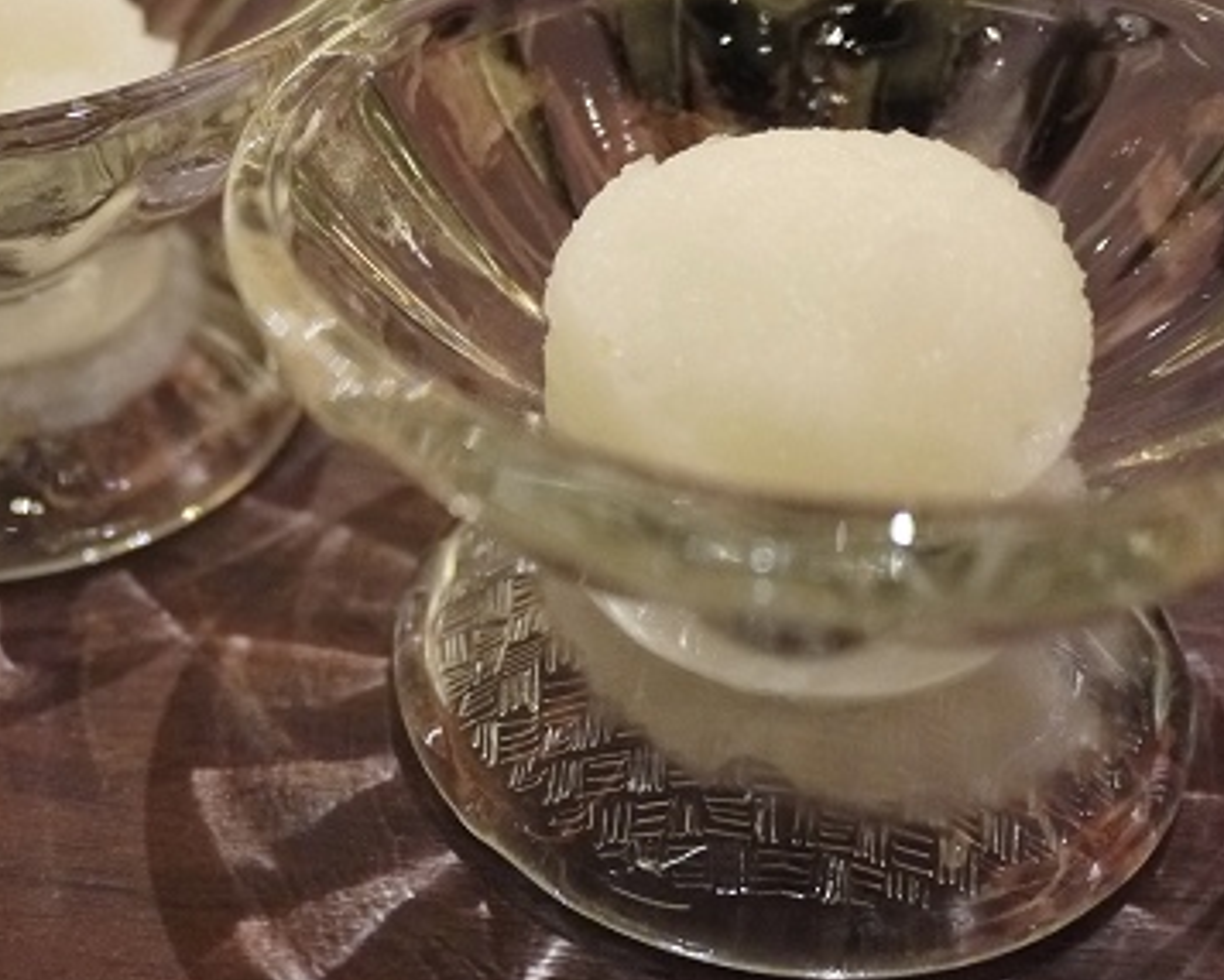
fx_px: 1776
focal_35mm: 49
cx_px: 367
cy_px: 415
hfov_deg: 37.4
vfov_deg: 30.8
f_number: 2.5
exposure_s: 1/80
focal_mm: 14
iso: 800
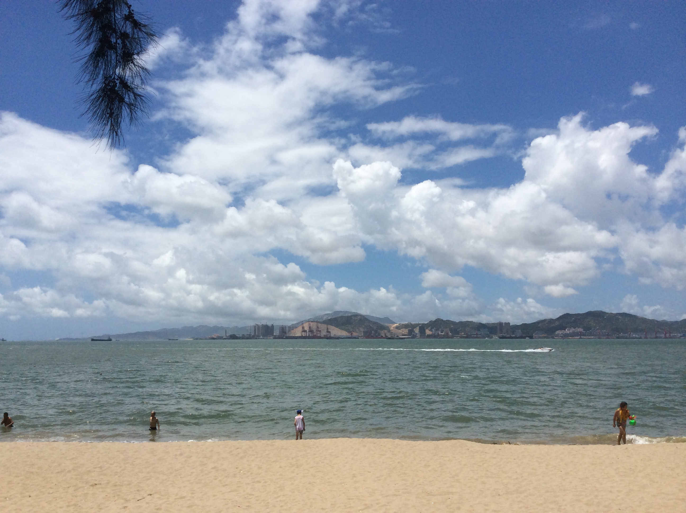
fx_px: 653
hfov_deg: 55.4
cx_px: 343
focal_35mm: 33
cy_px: 256
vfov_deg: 42.8
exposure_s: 1/4098
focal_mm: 3.3
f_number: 2.4
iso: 40
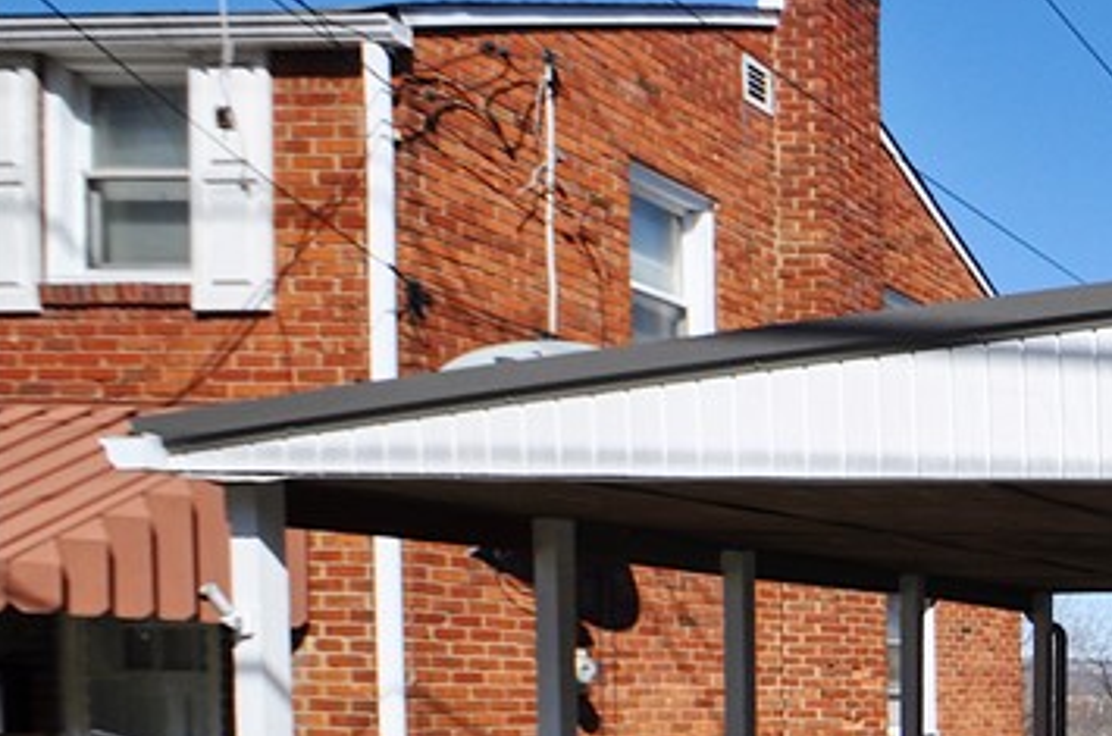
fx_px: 1418
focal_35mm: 46
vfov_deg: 27.2
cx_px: 1695
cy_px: 758
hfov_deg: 27.7
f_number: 10
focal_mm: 10
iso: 200
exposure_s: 1/400
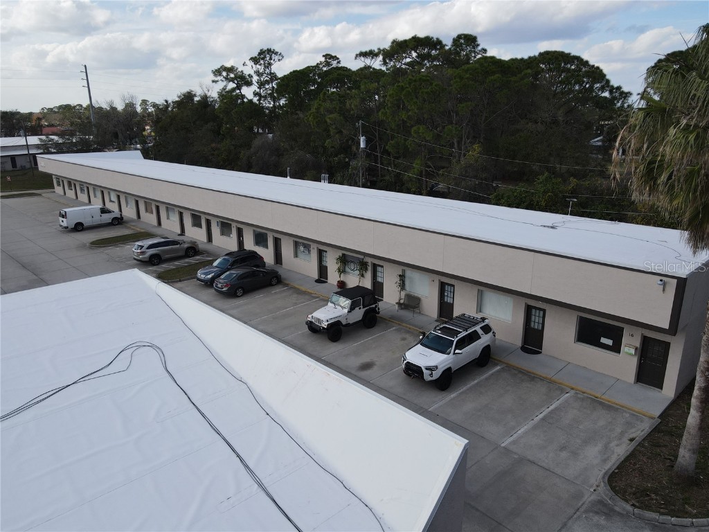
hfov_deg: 71.6
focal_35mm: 24
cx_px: 354
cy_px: 266
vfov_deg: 56.8
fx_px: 492
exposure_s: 1/640
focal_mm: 4.5
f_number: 2.8
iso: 100
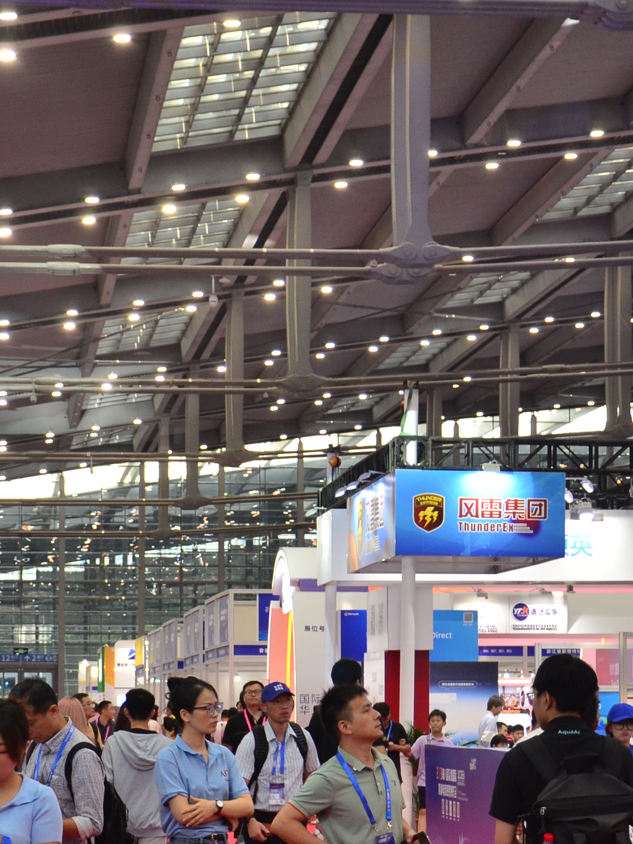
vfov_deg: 16.5
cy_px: 561
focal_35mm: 119
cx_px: 426
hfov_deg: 12.4
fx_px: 2900
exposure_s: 1/80
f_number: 4.5
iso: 320
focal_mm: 32
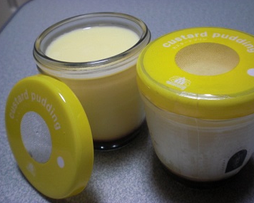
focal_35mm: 40
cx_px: 133
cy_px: 101
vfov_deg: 37.4
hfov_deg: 45.8
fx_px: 301
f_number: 3.1
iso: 200
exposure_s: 1/15
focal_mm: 6.3
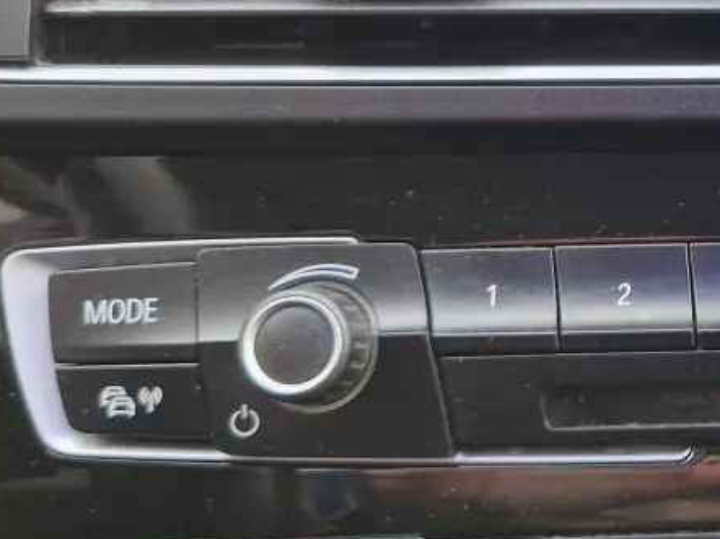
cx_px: 868
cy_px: 57
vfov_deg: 19.3
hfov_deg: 23.7
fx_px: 1559
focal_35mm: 75
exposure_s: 1/180
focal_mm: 5.4
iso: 100
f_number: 1.8
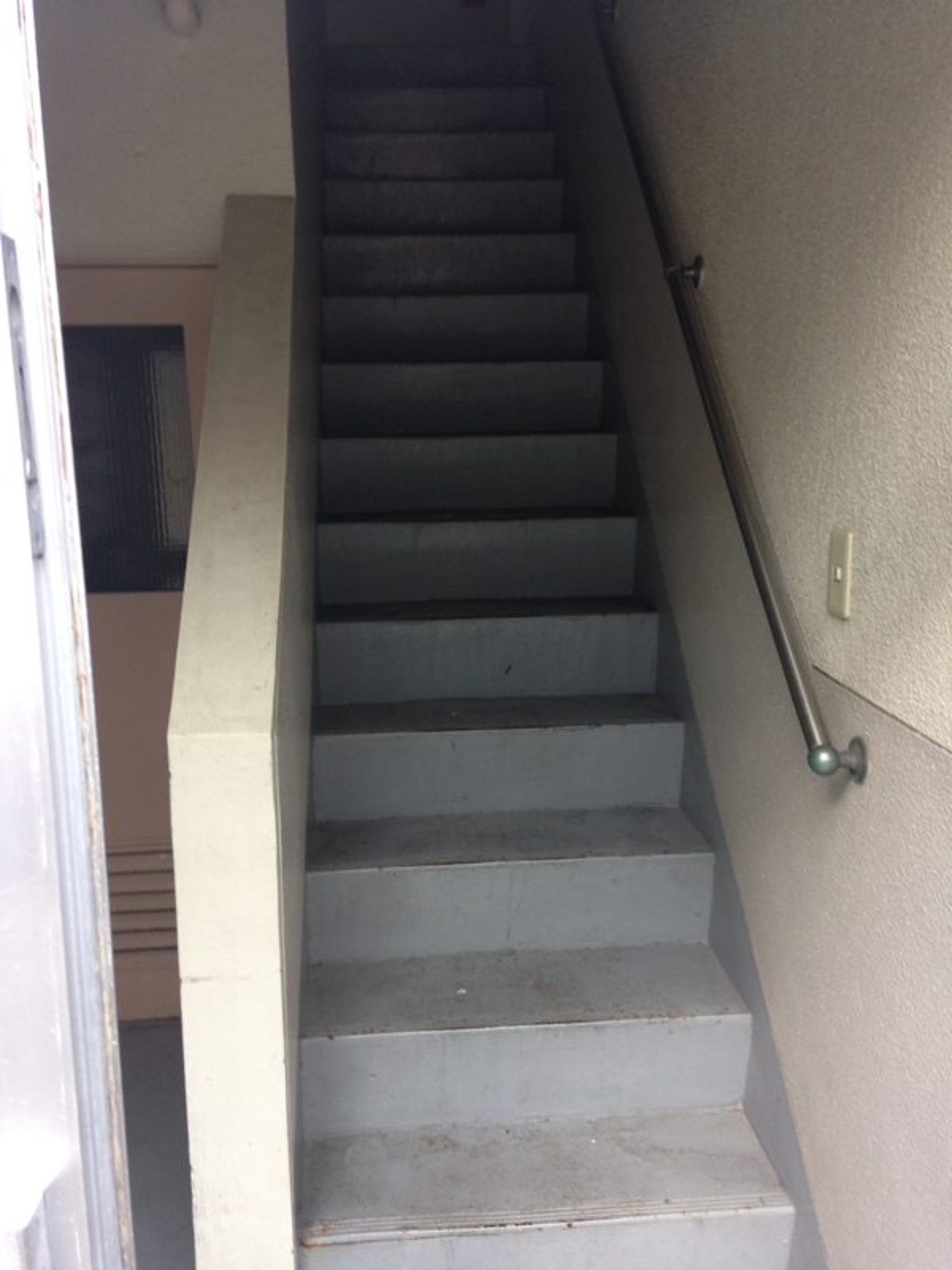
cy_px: 635
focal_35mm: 33
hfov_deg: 42.9
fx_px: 1210
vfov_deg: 55.4
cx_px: 476
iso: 50
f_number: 2.4
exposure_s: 1/20
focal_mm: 4.12
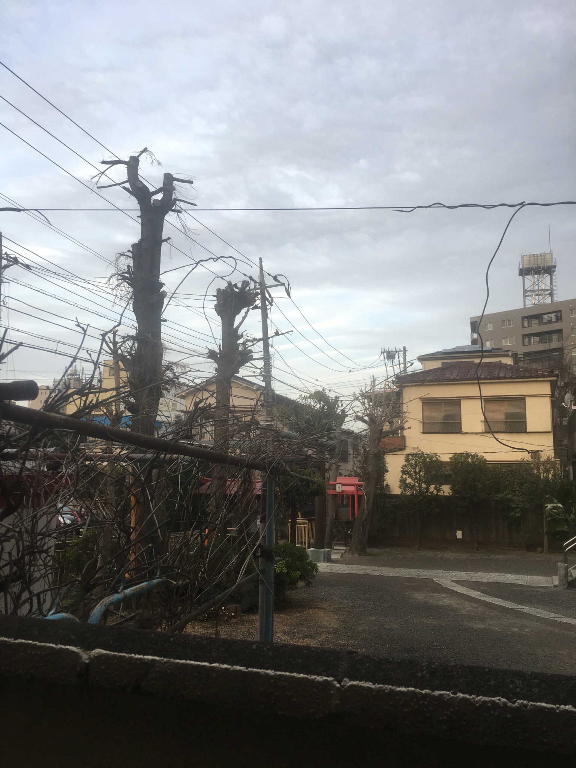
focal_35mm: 29
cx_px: 288
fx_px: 643
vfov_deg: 61.7
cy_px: 384
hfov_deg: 48.2
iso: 25
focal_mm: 4.15
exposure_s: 1/120
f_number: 2.2
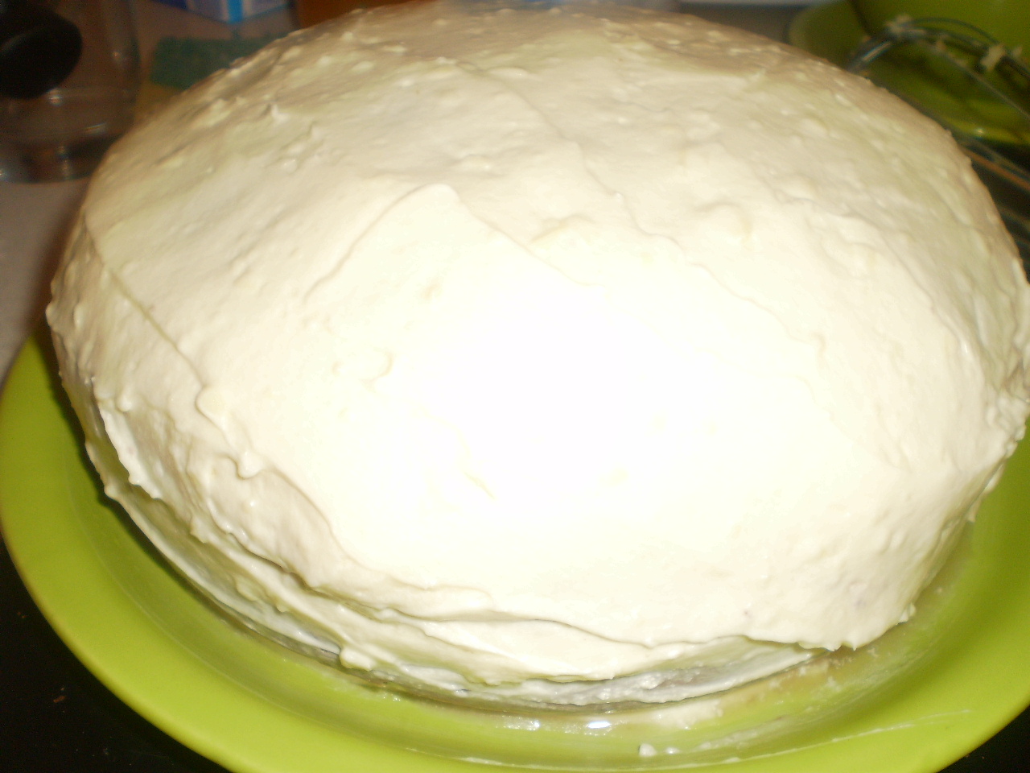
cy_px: 386
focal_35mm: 36
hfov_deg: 51.4
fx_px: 1071
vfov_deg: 39.7
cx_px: 515
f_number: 3.1
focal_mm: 6.3
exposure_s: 1/30
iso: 125
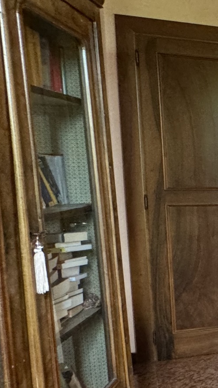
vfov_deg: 46.3
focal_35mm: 44
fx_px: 452
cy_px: 215
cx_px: 505
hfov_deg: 15.7
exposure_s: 1/60
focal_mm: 2.22
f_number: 2.2
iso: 400
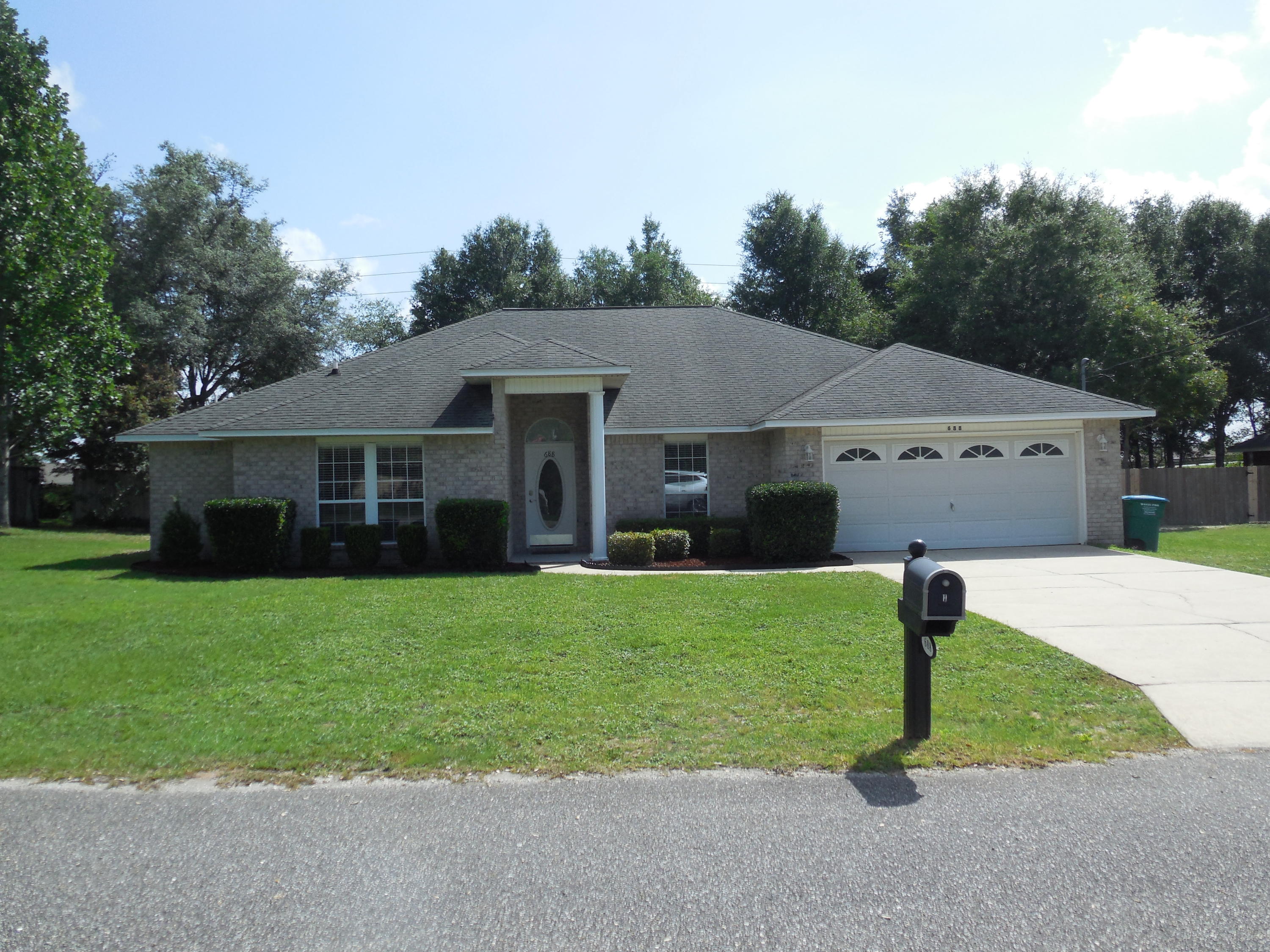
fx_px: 1101
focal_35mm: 30
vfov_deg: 46.8
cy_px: 476
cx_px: 635
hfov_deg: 60.0
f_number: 3.2
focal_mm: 5.3
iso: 125
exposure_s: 1/1250
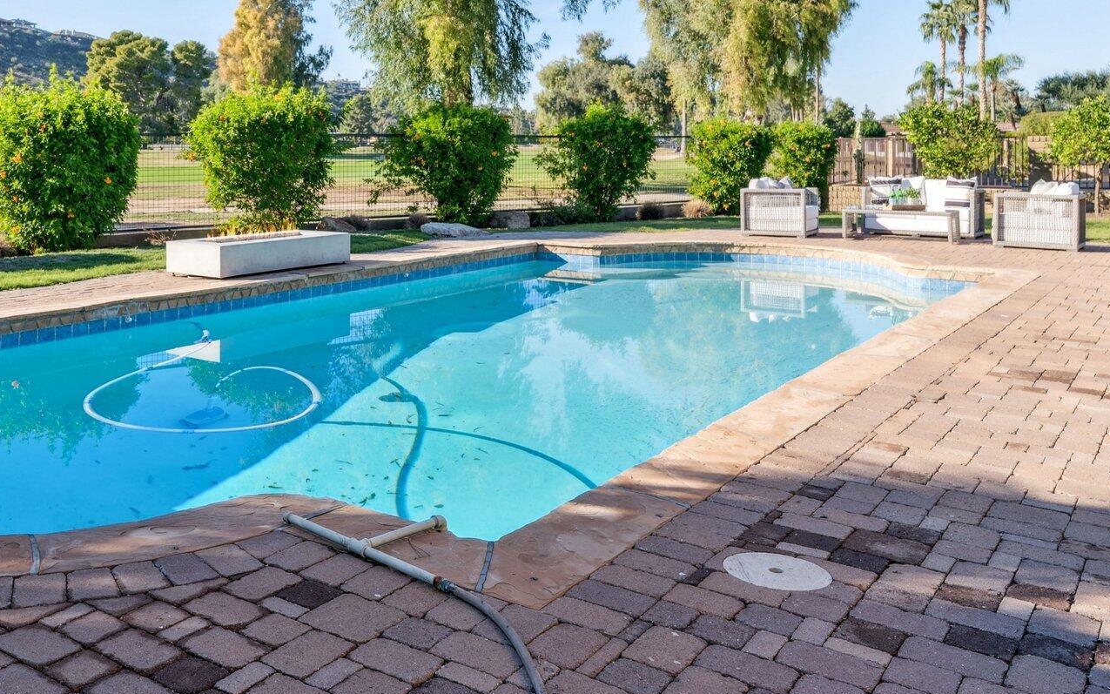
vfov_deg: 34.1
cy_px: 119
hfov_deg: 52.4
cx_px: 326
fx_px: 1089
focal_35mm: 36
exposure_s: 1/640
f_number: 8
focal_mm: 22
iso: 320
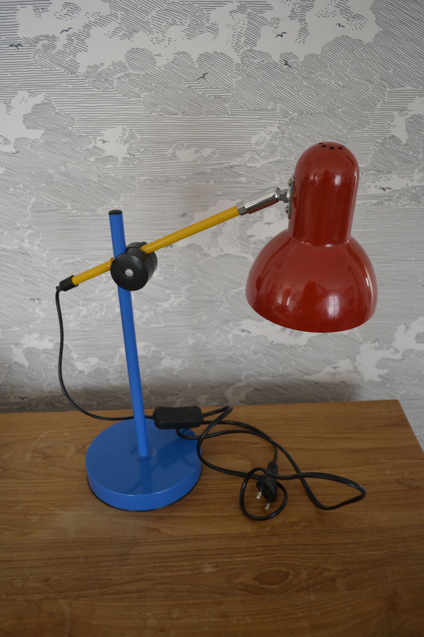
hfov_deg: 43.6
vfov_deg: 61.9
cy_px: 318
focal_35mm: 30
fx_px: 530
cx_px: 212
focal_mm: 20
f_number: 3.8
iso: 720
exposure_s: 1/60
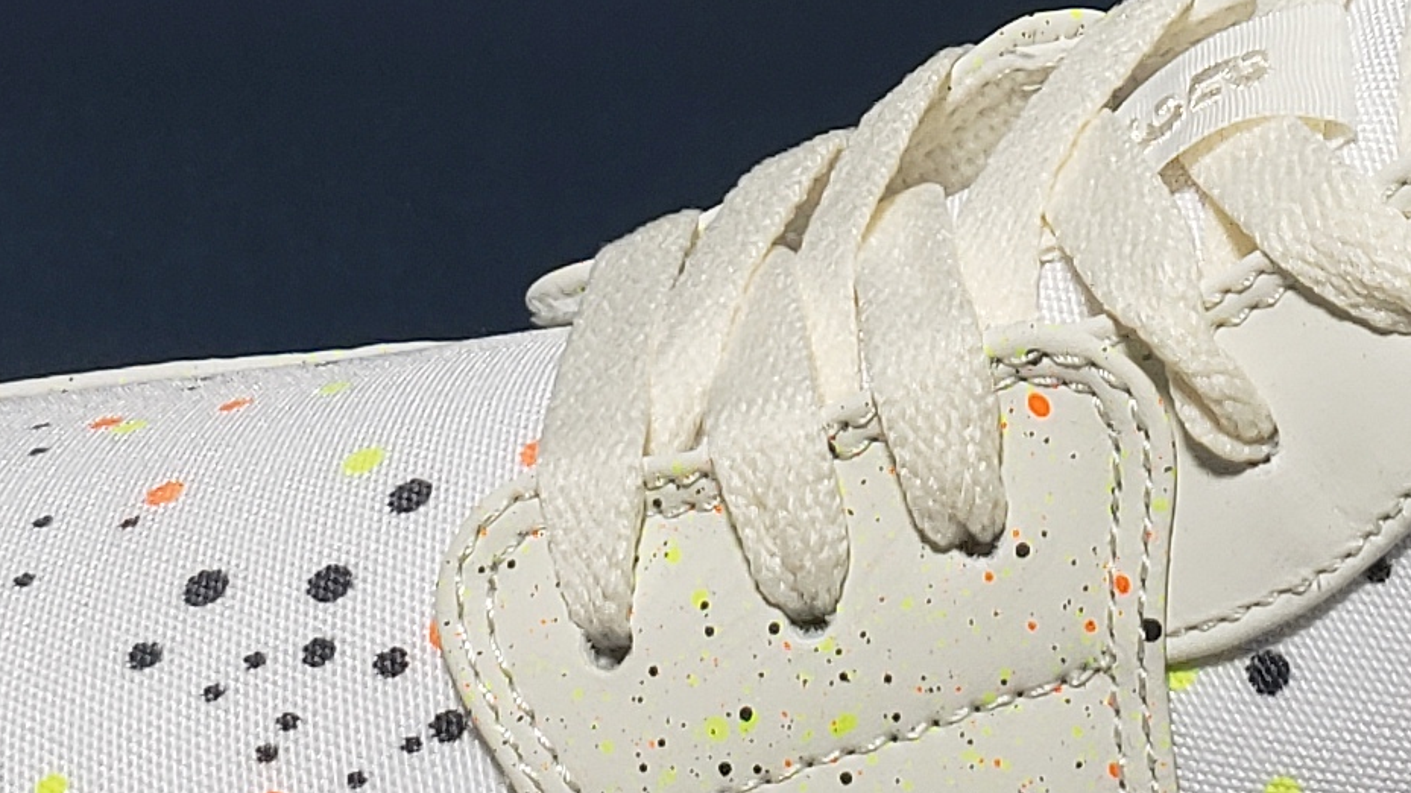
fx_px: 4601
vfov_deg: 9.6
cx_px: 1211
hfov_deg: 17.2
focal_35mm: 123
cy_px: -380
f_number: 2.4
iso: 50
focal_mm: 4.3
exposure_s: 1/202
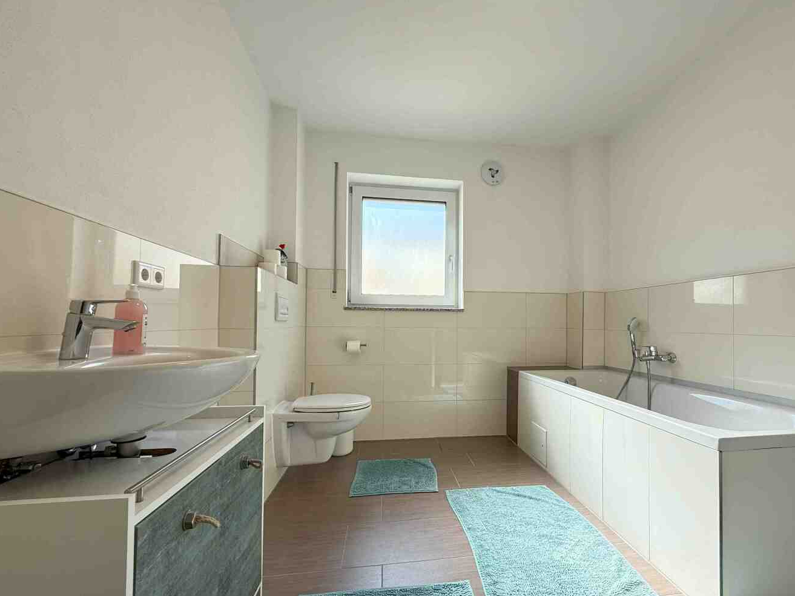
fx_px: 367
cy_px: 319
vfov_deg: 78.0
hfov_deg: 94.1
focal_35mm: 16
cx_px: 442
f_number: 2.2
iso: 64
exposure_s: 1/257
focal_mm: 2.22
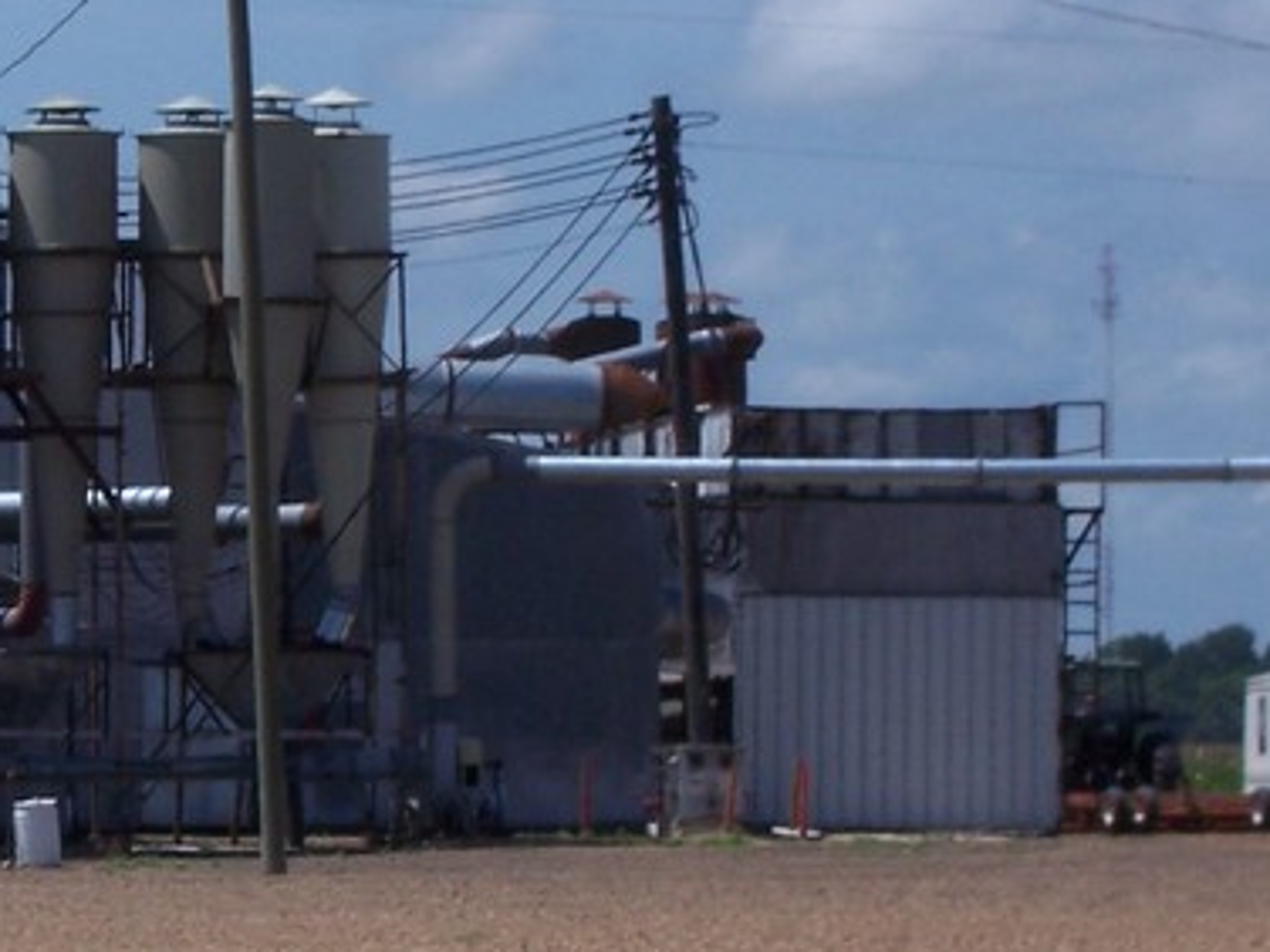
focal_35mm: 296
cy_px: 522
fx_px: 10860
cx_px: -280
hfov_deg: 6.6
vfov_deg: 5.0
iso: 80
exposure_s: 1/320
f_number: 8
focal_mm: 18.6
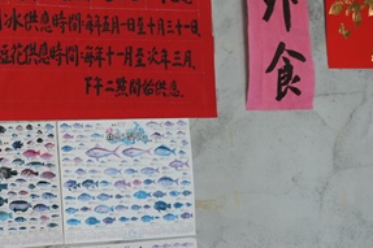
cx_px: -237
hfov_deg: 12.2
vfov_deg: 8.6
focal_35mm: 158
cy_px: -36
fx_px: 1637
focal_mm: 44.3
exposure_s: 1/160
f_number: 5
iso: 1000
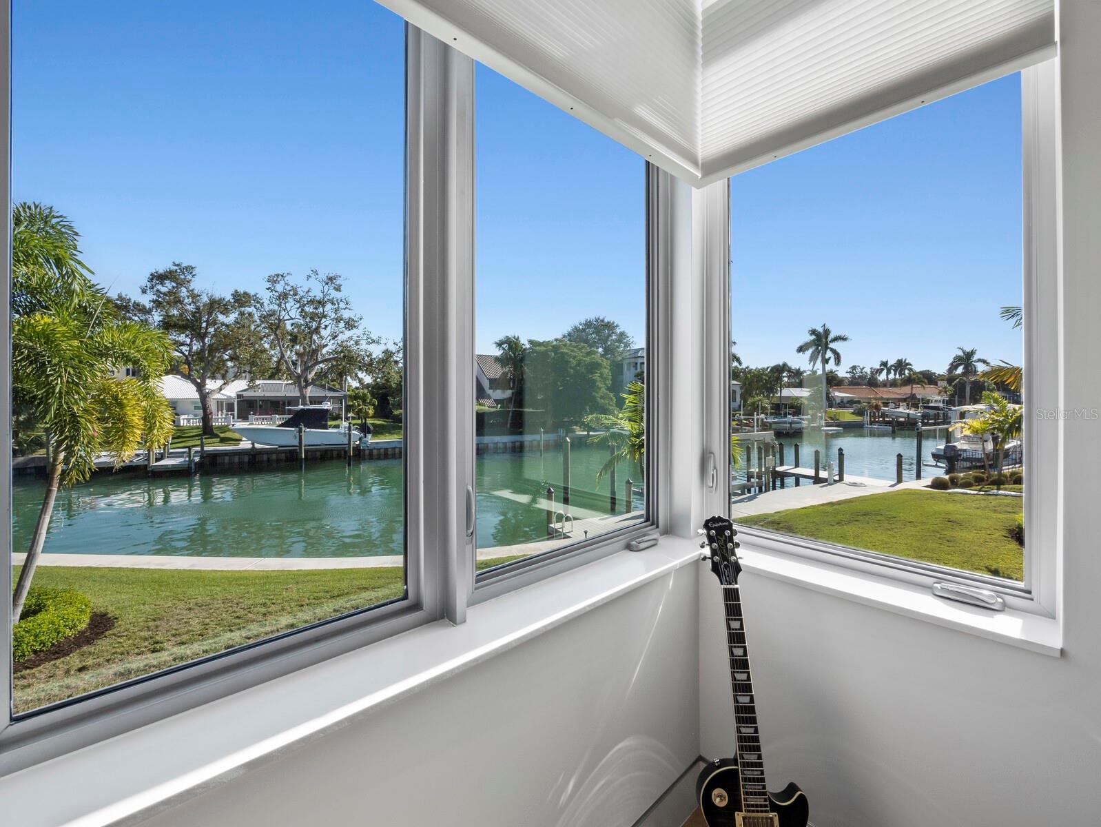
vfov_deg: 85.7
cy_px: 414
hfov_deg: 102.0
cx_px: 550
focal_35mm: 14
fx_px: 445
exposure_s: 1/60
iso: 250
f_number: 10
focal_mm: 7
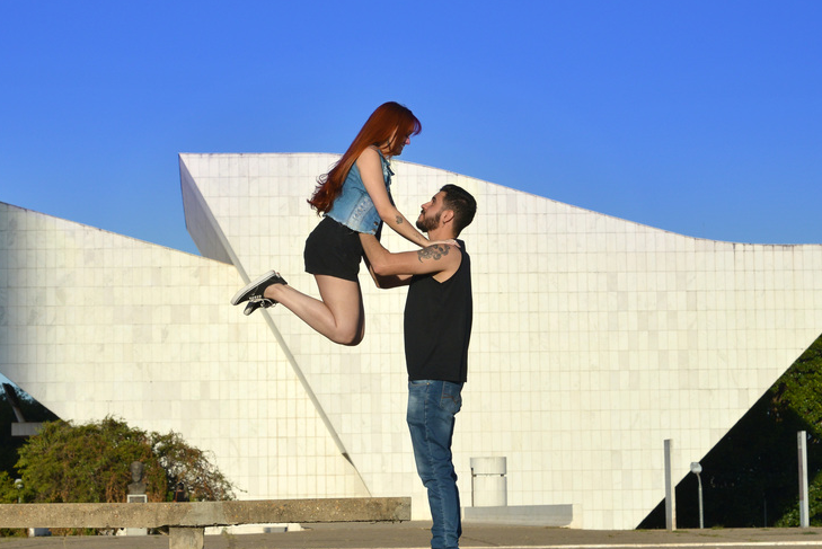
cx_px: 327
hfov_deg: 20.0
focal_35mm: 102
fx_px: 2330
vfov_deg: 13.4
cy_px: 229
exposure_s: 1/1250
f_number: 10
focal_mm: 62
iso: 560
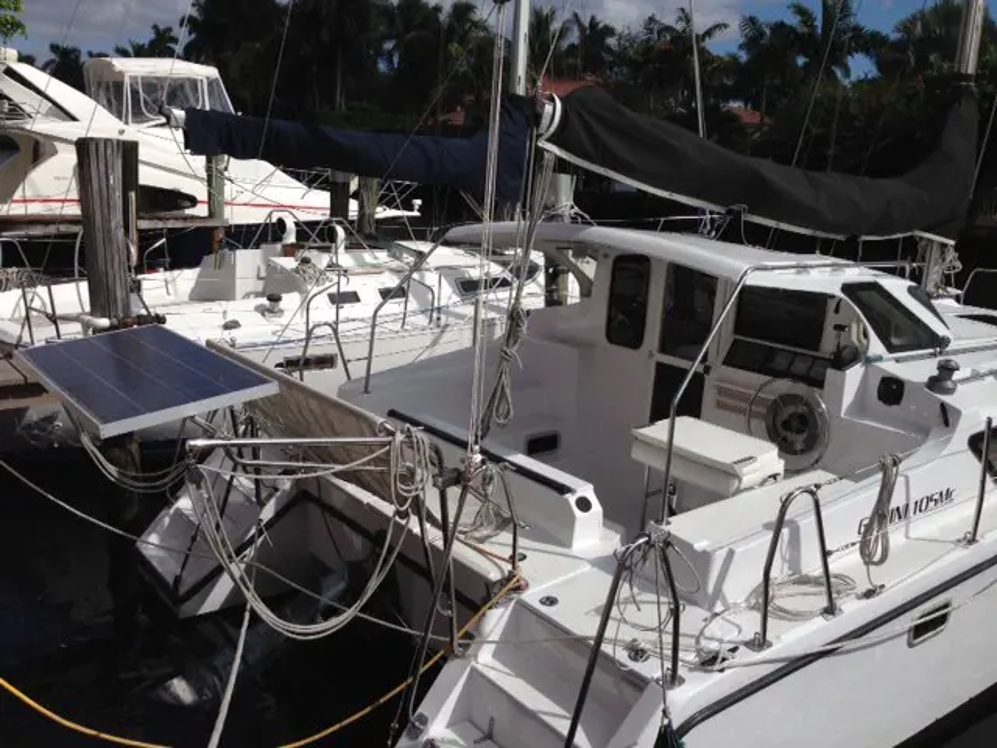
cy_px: 374
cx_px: 498
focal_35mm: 33
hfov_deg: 55.4
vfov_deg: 42.9
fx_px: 950
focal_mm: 4.12
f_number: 2.4
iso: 50
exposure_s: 1/4525
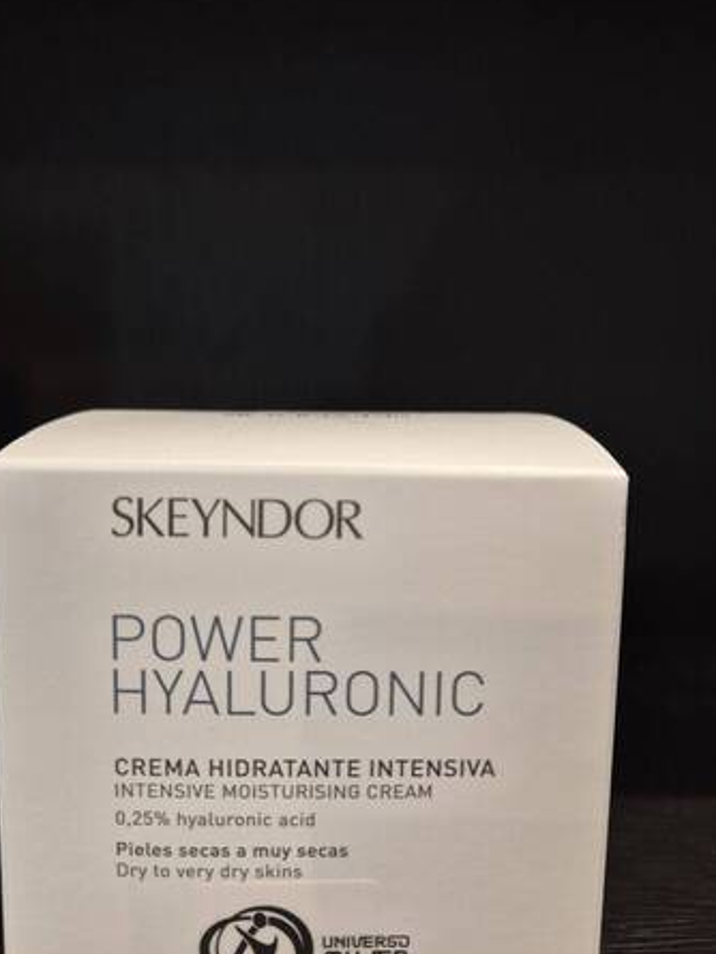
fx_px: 855
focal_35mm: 31
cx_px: 354
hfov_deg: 45.5
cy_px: 491
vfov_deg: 58.3
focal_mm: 5.4
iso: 160
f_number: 1.8
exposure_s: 1/57
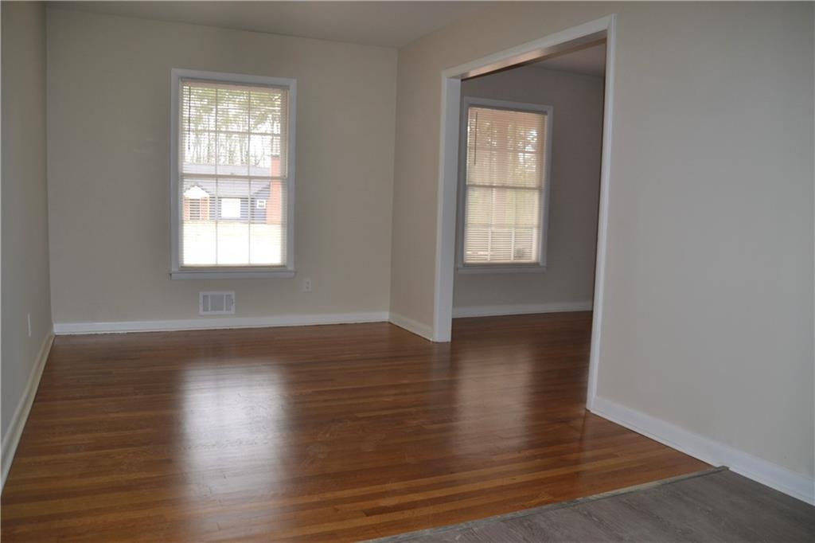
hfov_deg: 61.9
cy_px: 272
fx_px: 679
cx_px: 408
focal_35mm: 30
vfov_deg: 43.6
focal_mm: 20
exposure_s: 1/100
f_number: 4
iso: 400
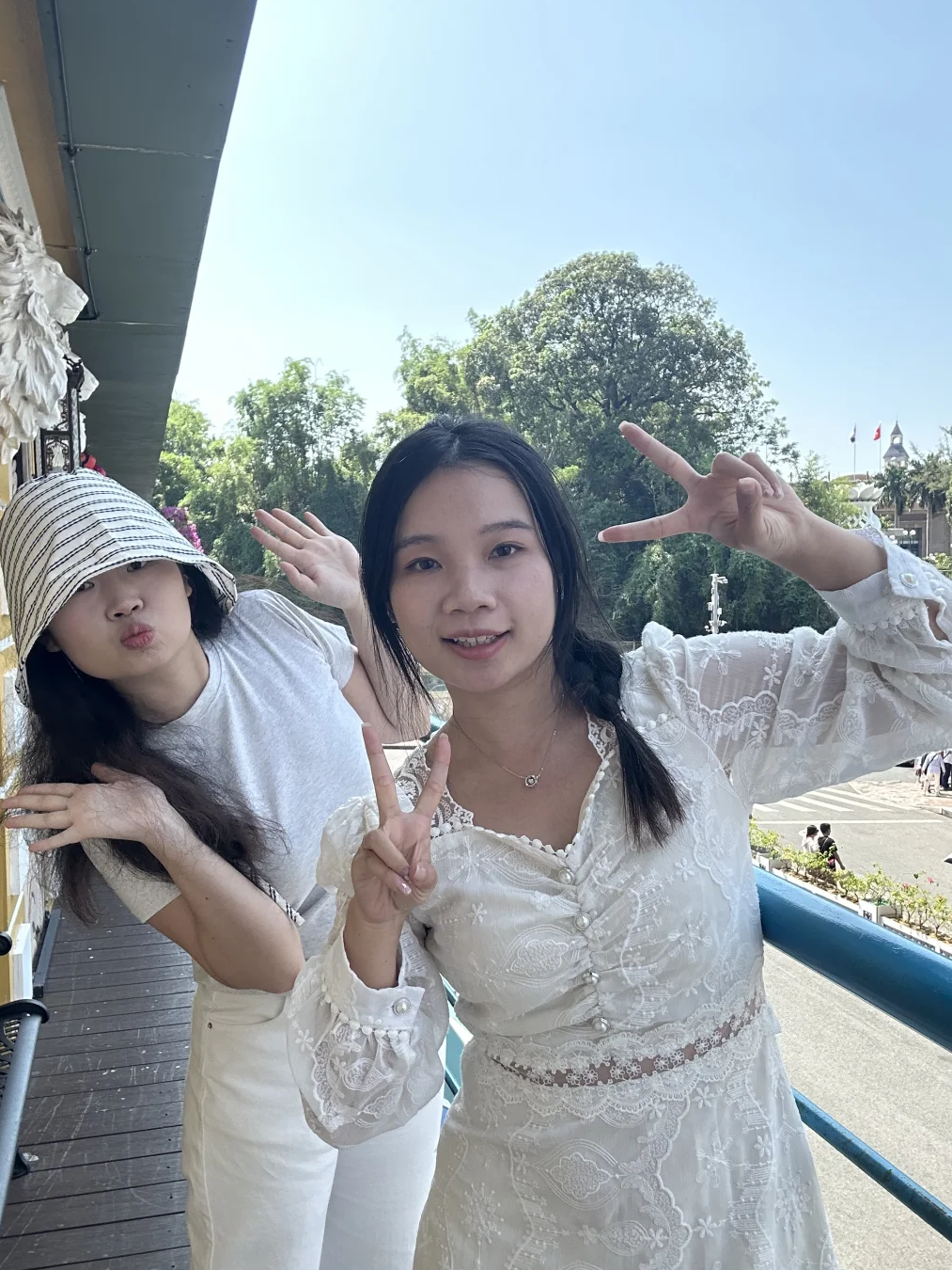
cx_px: 460
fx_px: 1173
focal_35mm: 32
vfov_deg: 56.8
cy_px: 667
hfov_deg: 44.2
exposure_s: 1/286
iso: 25
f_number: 1.9
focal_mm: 2.69
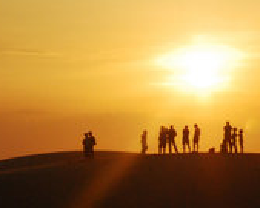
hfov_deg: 7.5
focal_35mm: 258
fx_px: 1984
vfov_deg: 6.0
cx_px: 237
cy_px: 99
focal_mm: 80
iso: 1250
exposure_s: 1/400
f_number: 32
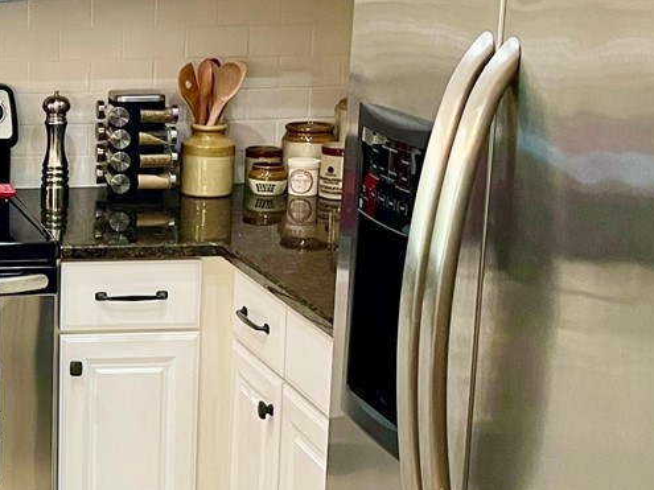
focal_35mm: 84
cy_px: 210
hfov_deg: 21.3
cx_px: -173
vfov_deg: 17.6
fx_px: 1587
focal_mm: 4.2
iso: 100
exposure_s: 1/60
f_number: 1.6
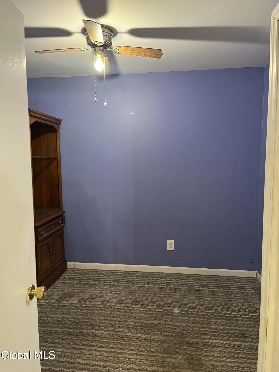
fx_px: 279
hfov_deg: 53.1
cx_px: 140
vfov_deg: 67.3
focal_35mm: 26
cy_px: 186
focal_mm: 5.1
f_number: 1.6
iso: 500
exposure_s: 1/60
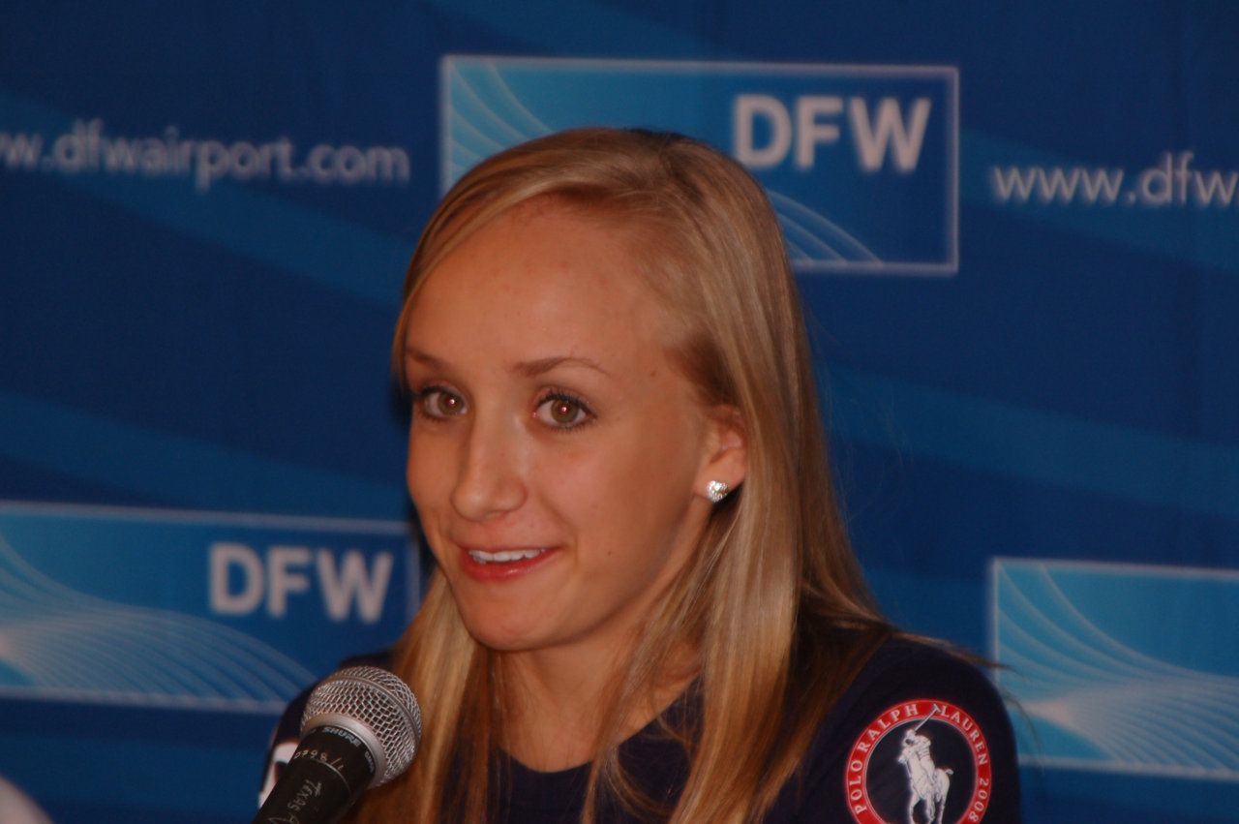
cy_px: 412
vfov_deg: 5.4
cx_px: 620
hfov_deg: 8.1
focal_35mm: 255
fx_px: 8768
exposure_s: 1/60
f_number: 6.3
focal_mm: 170
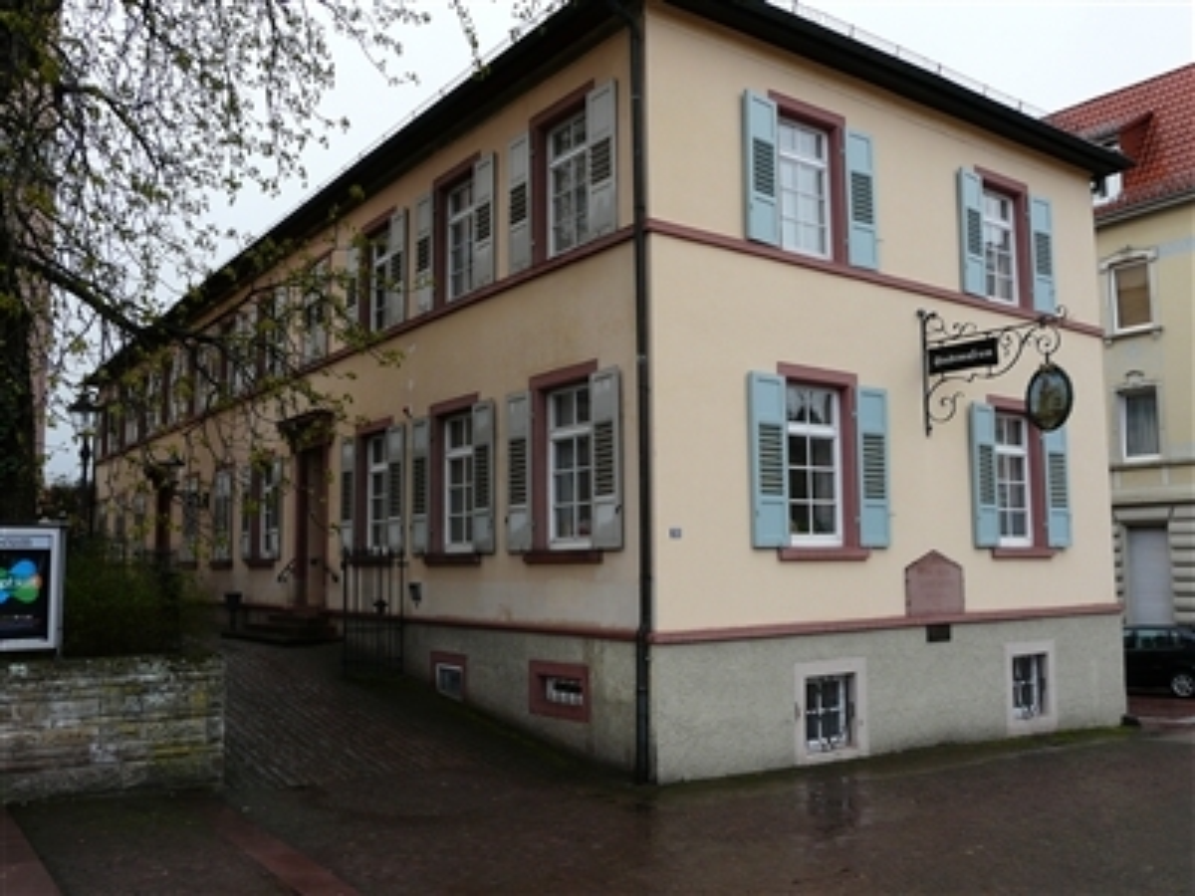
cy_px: 448
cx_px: 598
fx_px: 1070
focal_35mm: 31
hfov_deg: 58.4
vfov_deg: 45.4
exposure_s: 1/200
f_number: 4
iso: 100
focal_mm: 5
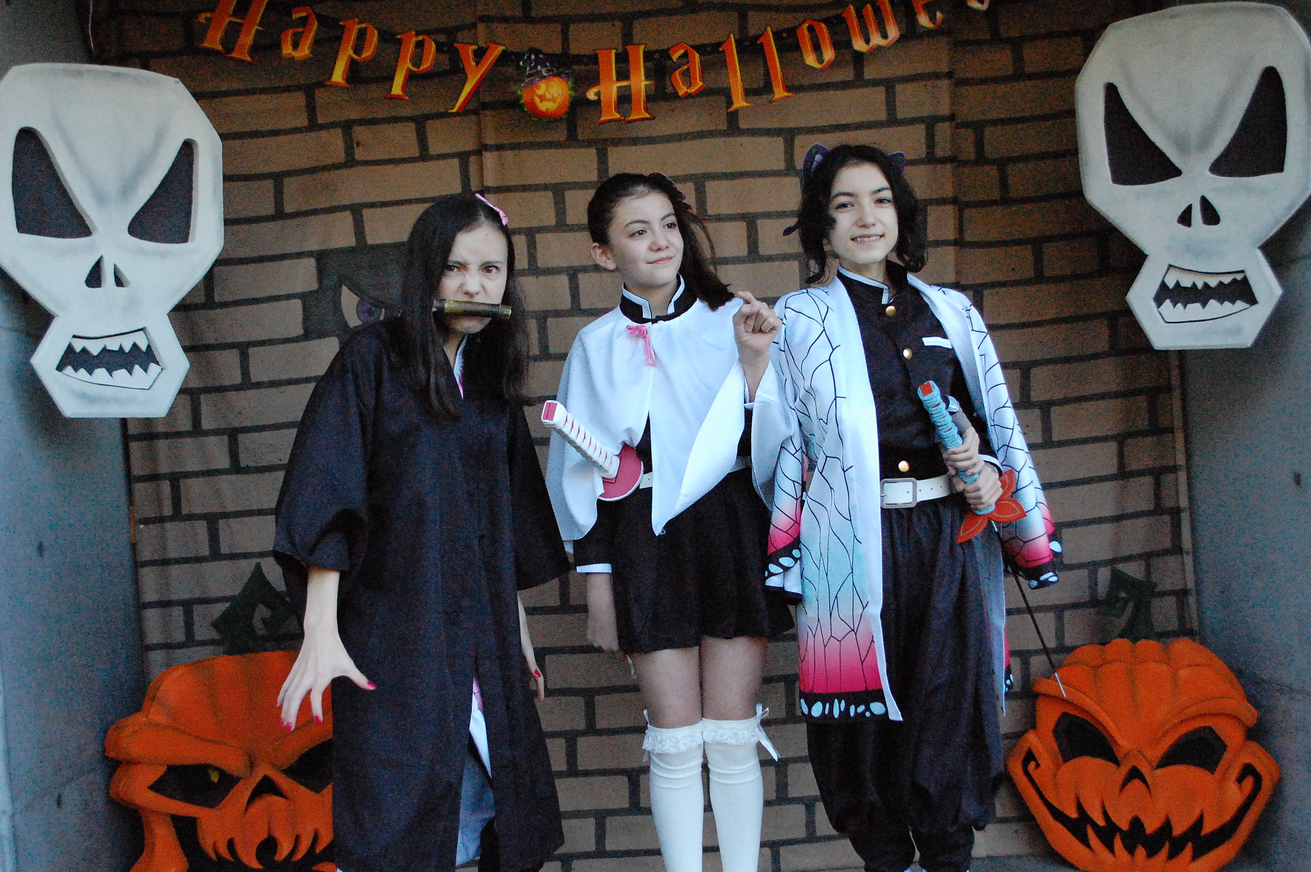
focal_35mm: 39
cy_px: 436
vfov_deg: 34.1
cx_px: 656
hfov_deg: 49.6
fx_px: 1419
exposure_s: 1/1250
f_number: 4.5
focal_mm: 26
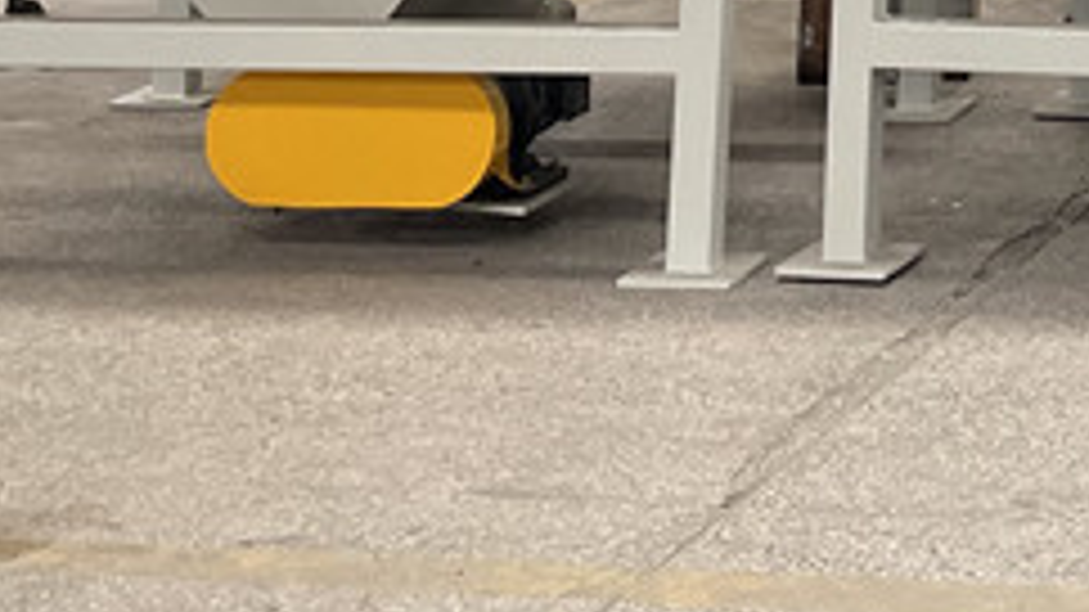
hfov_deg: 16.8
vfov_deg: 9.1
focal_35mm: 117
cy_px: -963
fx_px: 3378
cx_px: 1562
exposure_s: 1/105
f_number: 1.6
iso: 125
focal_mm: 4.2
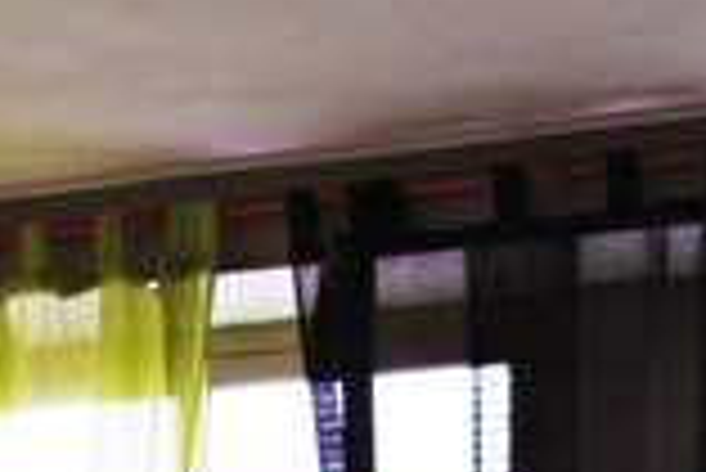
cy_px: 1016
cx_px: 103
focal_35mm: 183
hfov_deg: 11.2
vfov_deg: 7.2
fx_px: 3592
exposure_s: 1/40
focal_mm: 23
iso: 120
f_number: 4
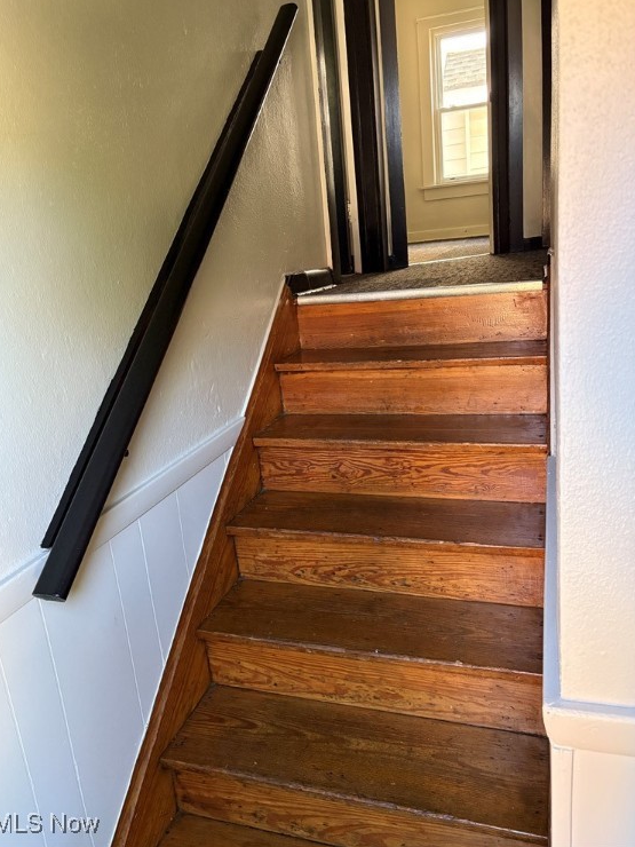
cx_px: 315
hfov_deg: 51.4
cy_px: 409
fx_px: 660
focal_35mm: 27
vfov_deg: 65.3
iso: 500
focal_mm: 5.96
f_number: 1.6
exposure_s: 1/60
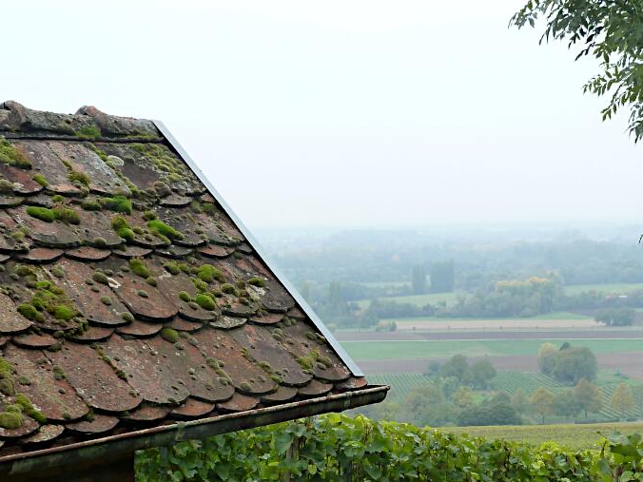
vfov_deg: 20.5
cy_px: 375
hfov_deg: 27.3
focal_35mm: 71
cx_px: 392
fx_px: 1319
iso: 125
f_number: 4
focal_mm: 6.5
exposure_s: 1/125
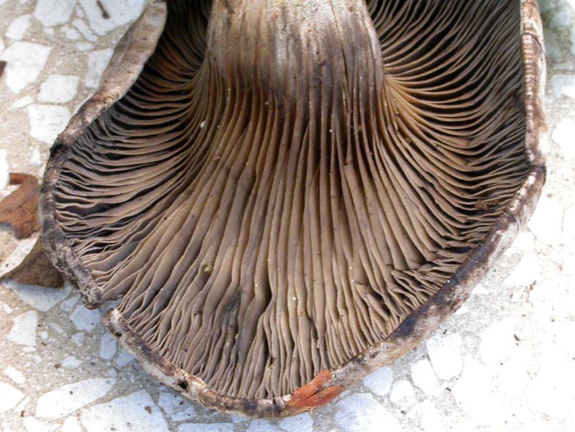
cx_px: 288
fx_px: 2409
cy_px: 216
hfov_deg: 13.6
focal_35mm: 145
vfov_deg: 10.2
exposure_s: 1/15
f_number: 9.9
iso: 200
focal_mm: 30
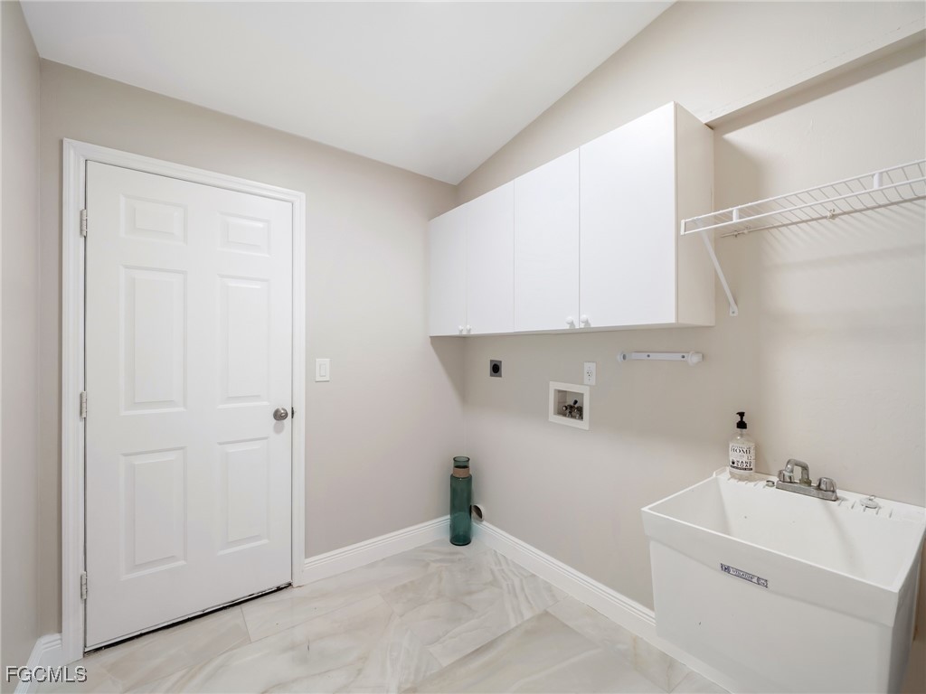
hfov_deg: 102.1
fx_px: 375
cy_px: 347
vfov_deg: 85.7
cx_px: 463
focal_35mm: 14
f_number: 7.1
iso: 200
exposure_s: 1/5
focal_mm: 7
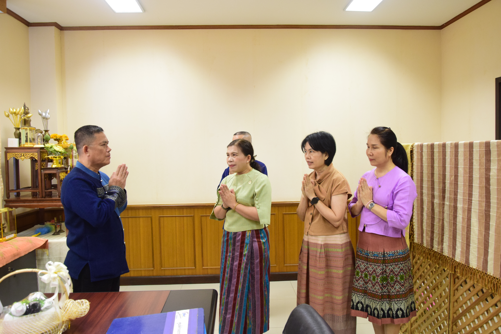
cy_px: 167
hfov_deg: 67.4
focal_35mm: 27
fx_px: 376
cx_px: 250
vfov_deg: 48.0
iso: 1600
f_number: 5.6
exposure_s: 1/50
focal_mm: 18
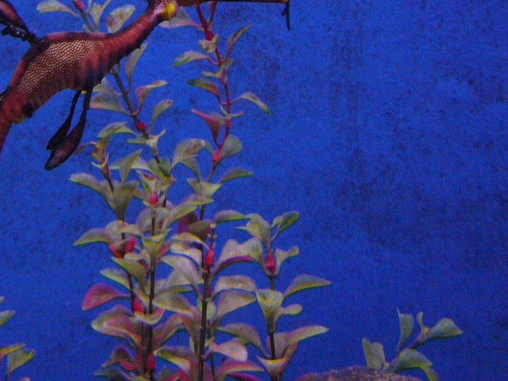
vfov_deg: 21.5
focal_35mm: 67
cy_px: 57
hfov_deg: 28.2
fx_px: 983
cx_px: 80
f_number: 2.9
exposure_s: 1/8
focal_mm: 6.3
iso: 200
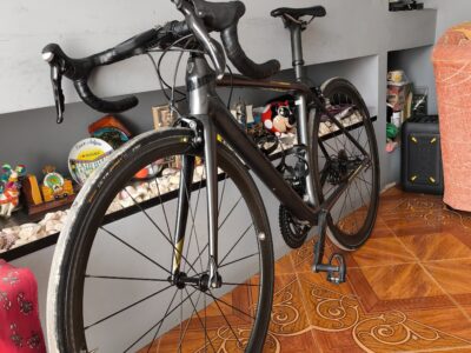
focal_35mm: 23
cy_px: 176
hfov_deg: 73.9
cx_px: 236
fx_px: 313
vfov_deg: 58.9
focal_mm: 6.57
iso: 400
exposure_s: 1/120
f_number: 1.6
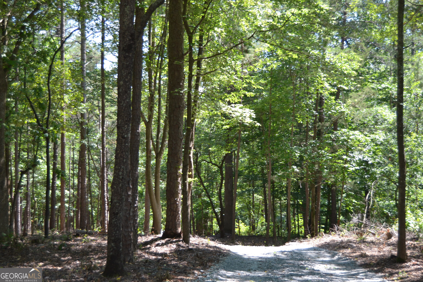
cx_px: 212
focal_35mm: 52
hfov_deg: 37.9
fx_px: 617
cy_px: 141
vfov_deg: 25.8
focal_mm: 35
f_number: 4.5
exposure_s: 1/125
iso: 160
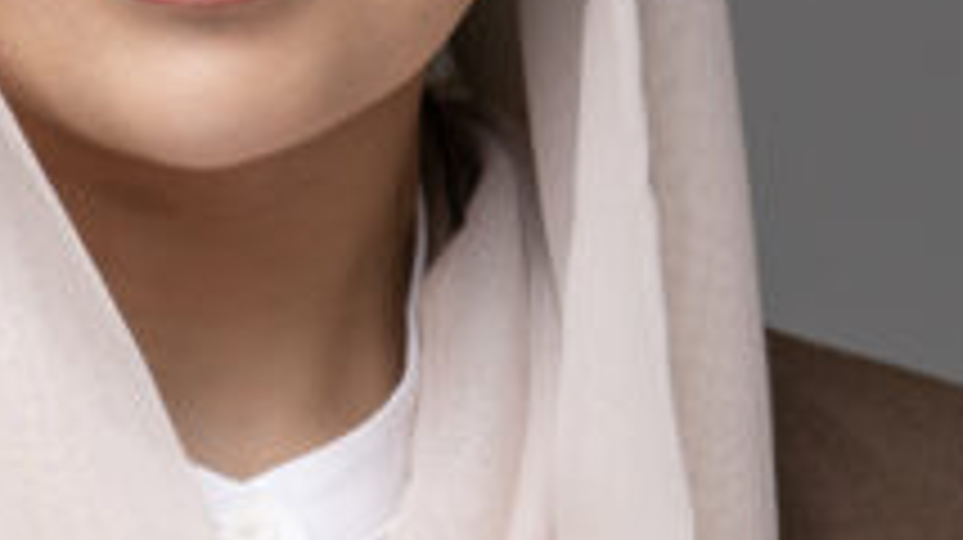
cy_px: 209
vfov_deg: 2.0
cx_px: 166
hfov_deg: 3.5
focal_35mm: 612
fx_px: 15616
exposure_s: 1/125
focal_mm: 122
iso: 160
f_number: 5.6
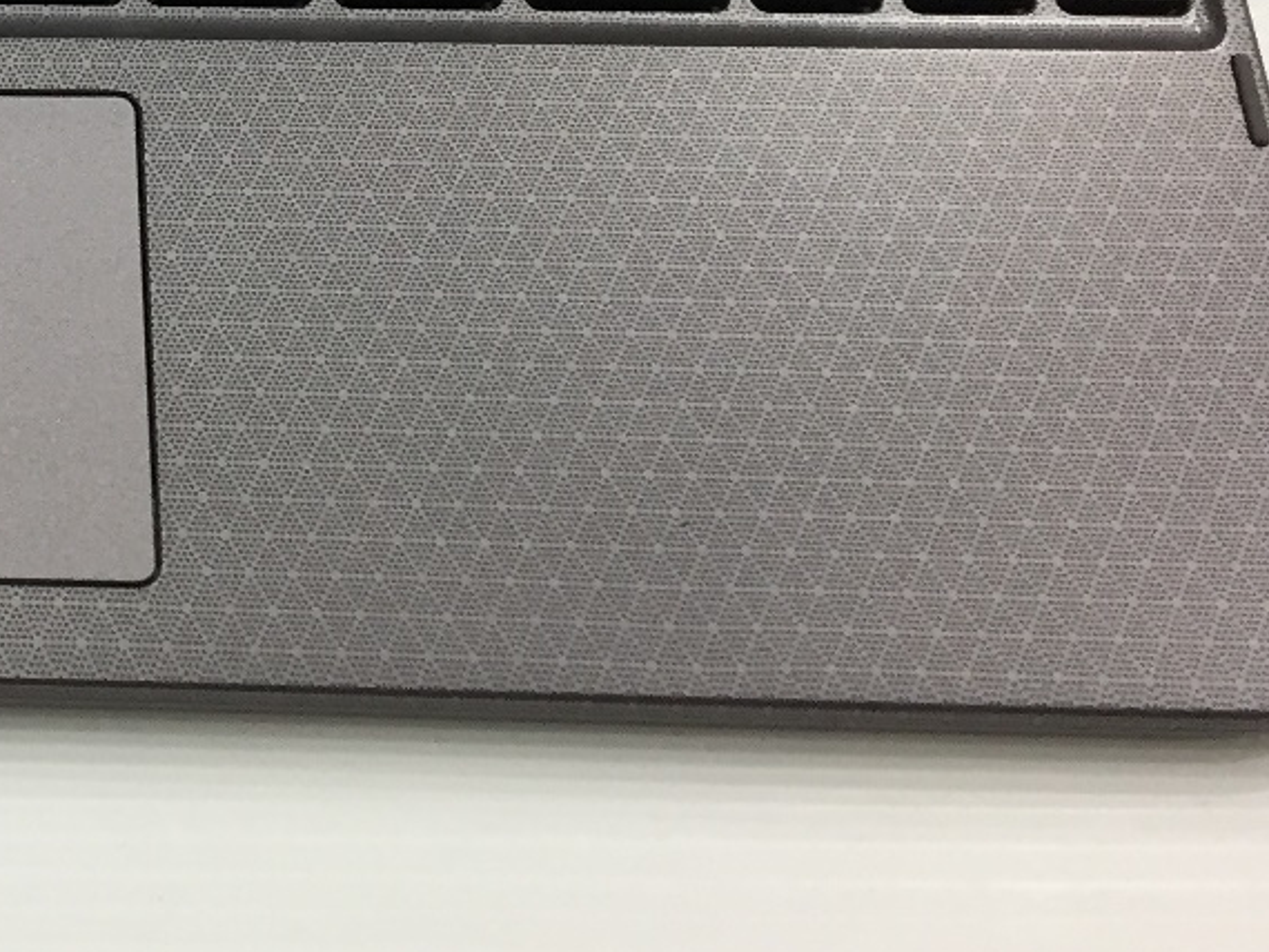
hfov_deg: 21.6
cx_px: -316
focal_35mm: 83
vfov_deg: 16.9
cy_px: -220
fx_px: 3044
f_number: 2.2
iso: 64
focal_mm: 4.15
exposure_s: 1/33
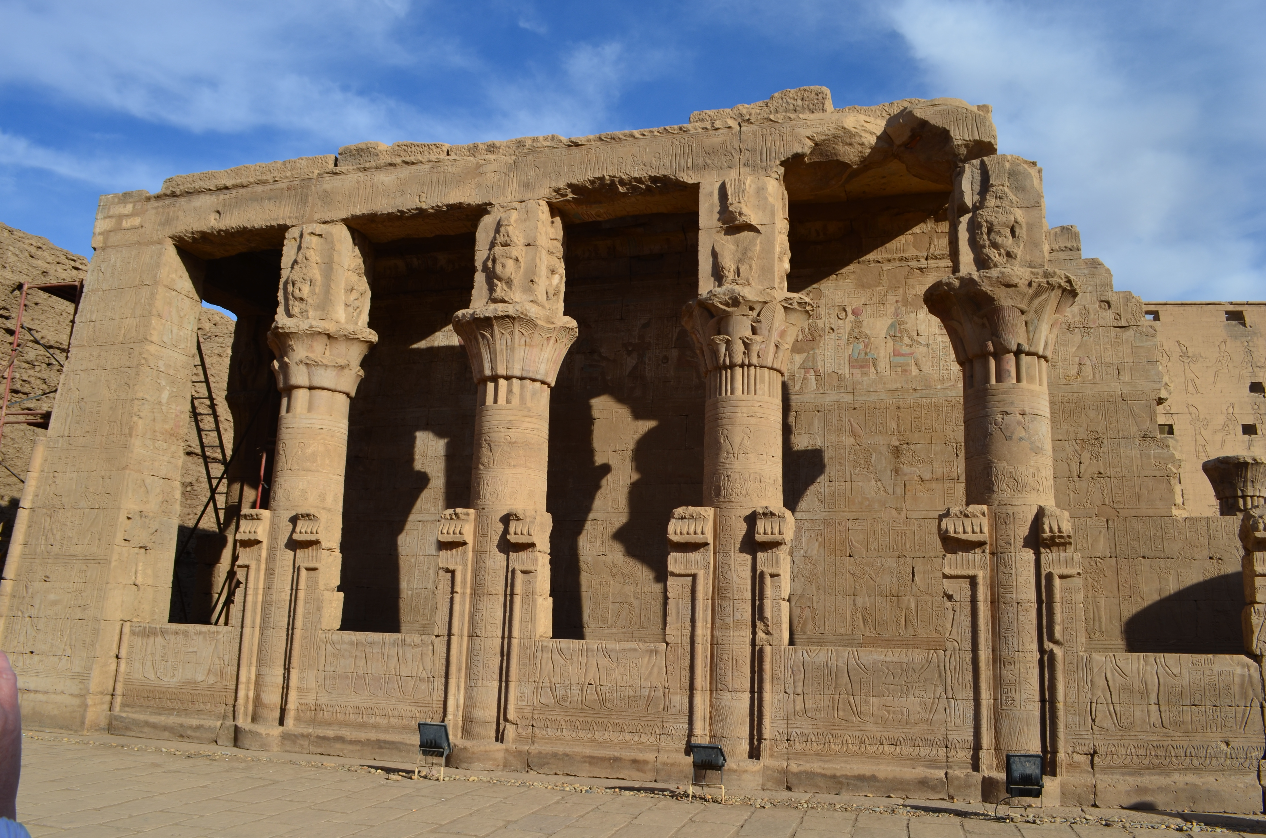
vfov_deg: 47.7
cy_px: 419
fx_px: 948
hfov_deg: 67.5
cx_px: 633
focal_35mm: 27
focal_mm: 18
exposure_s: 1/160
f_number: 11
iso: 100
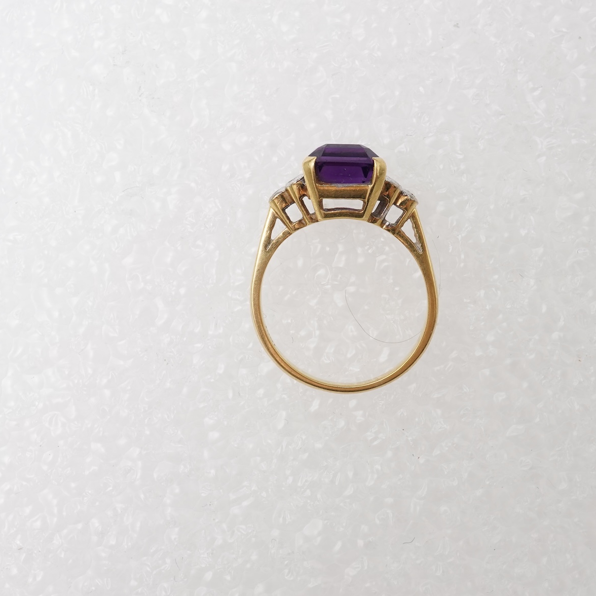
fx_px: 1247
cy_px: 282
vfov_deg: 26.9
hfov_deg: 26.8
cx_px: 355
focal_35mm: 64
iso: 320
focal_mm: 30
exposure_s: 1/125
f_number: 20
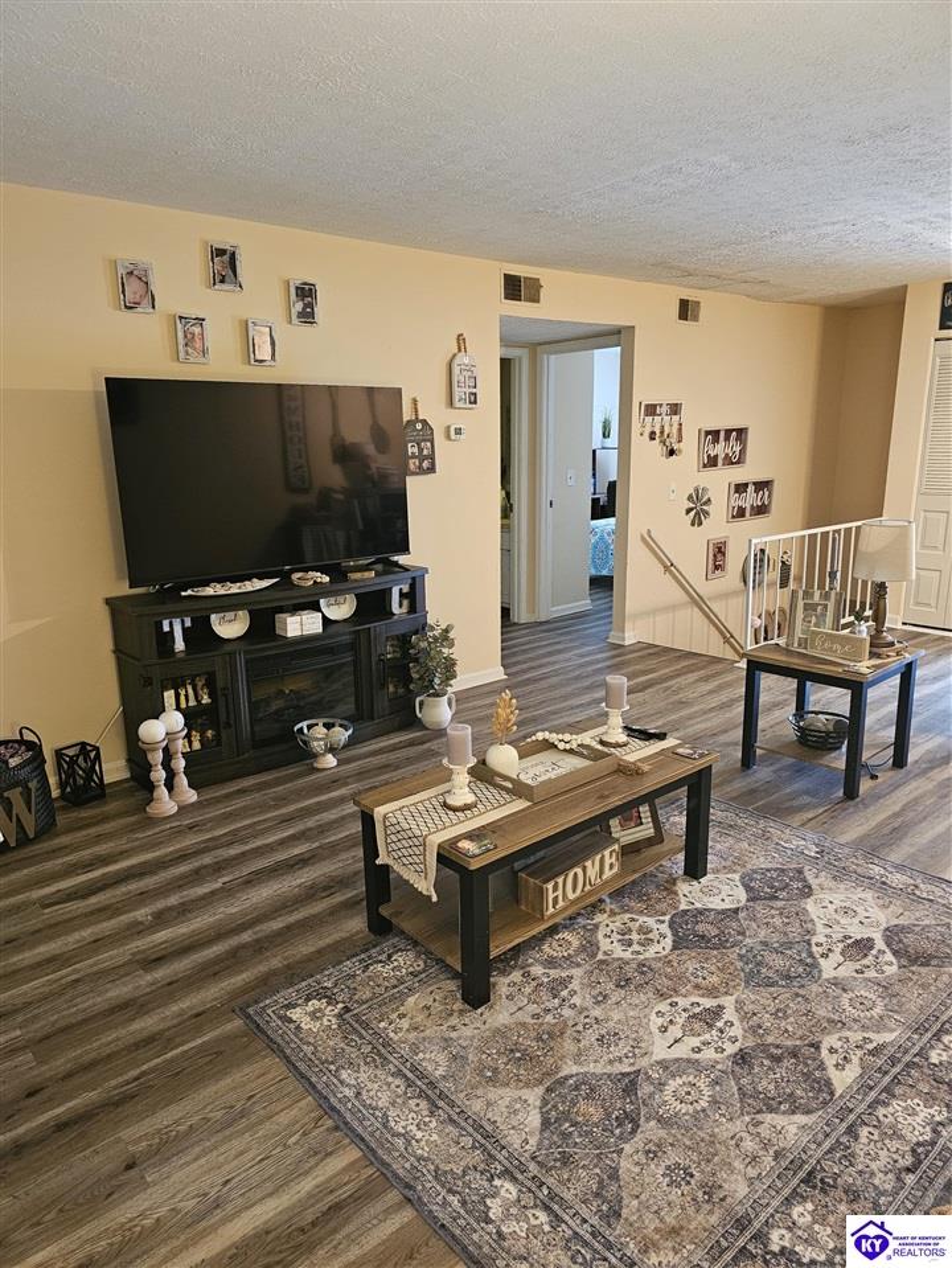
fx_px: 843
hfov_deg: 58.9
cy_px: 634
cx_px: 476
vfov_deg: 73.9
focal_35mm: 23
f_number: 1.7
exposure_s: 1/30
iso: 500
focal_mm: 6.3
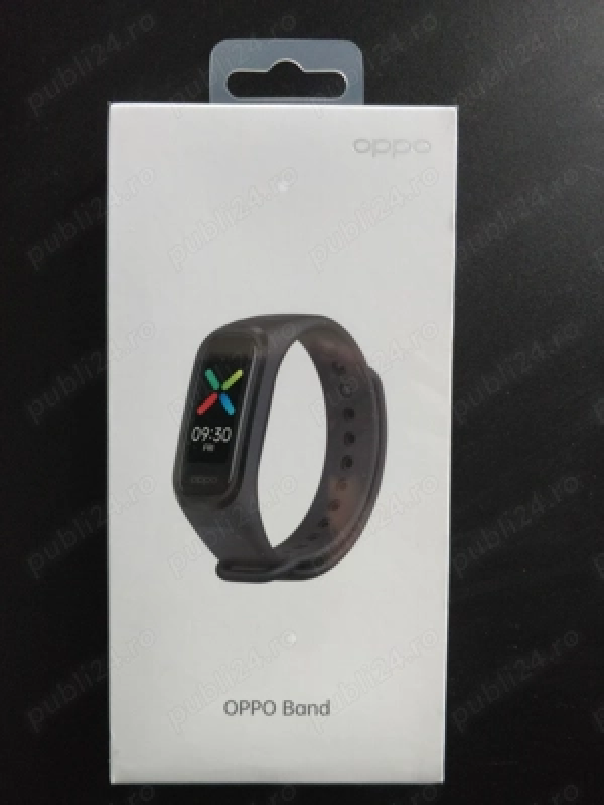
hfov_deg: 56.8
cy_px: 402
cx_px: 302
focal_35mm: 24
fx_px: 558
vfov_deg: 71.6
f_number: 1.7
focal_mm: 4.1
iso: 1000
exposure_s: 1/50
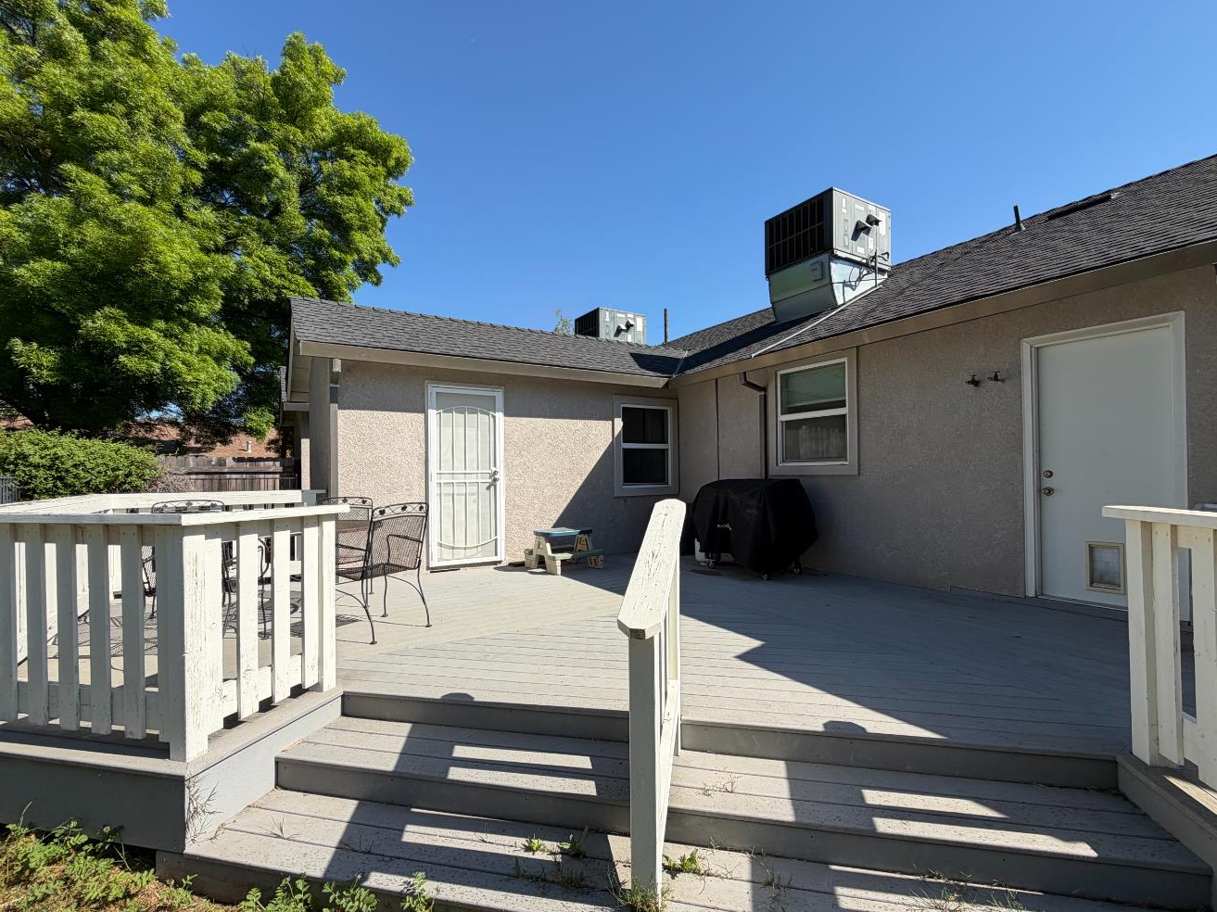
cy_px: 469
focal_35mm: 16
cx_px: 616
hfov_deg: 94.5
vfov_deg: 78.1
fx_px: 562
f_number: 2.2
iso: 20
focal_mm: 2.22
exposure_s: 1/830
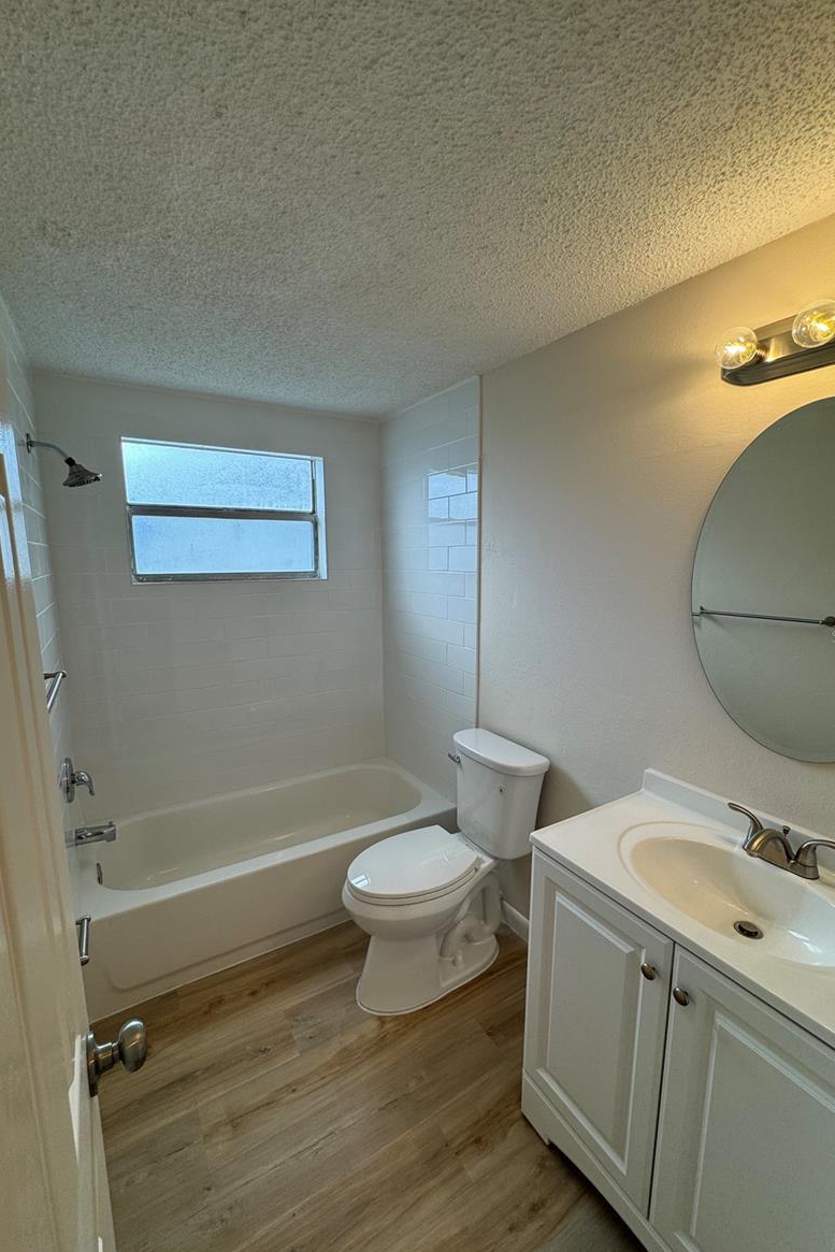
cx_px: 424
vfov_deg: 100.4
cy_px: 636
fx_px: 522
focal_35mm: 15
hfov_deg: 77.3
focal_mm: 2.22
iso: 64
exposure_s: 1/120
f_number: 2.2
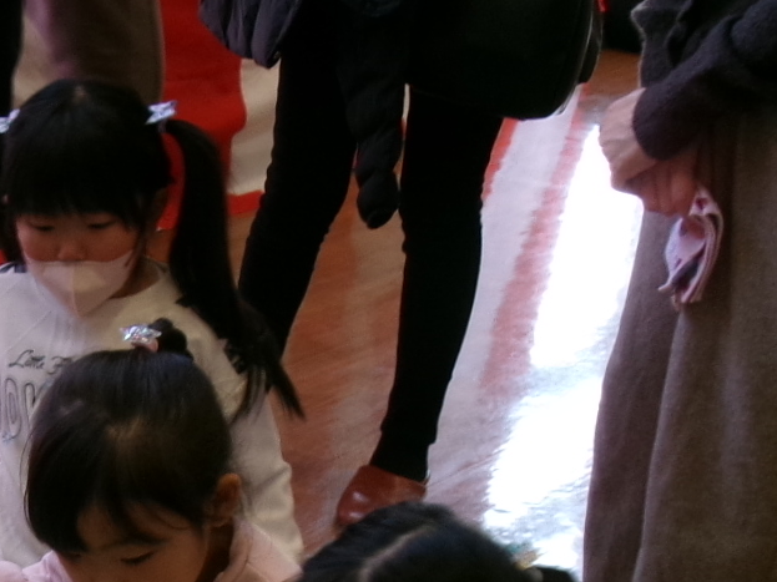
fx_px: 2065
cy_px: 557
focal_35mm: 92
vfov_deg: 15.8
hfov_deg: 20.0
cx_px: -146
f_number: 3.9
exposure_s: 1/34
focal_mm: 5.1
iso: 100
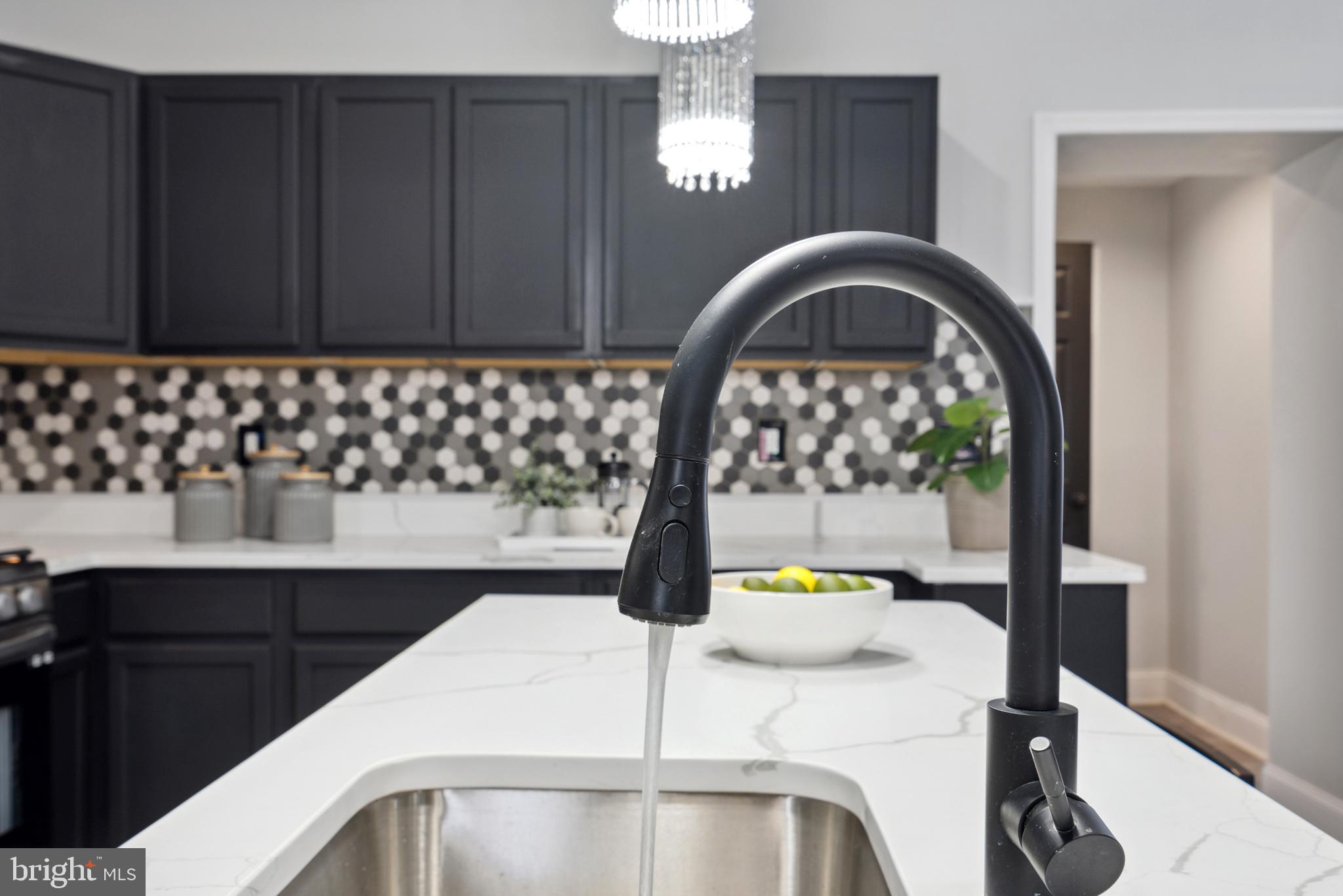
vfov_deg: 42.4
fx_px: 1157
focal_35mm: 31
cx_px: 672
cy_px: 448
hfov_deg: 60.3
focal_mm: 31
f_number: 8
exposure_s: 1/10
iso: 320
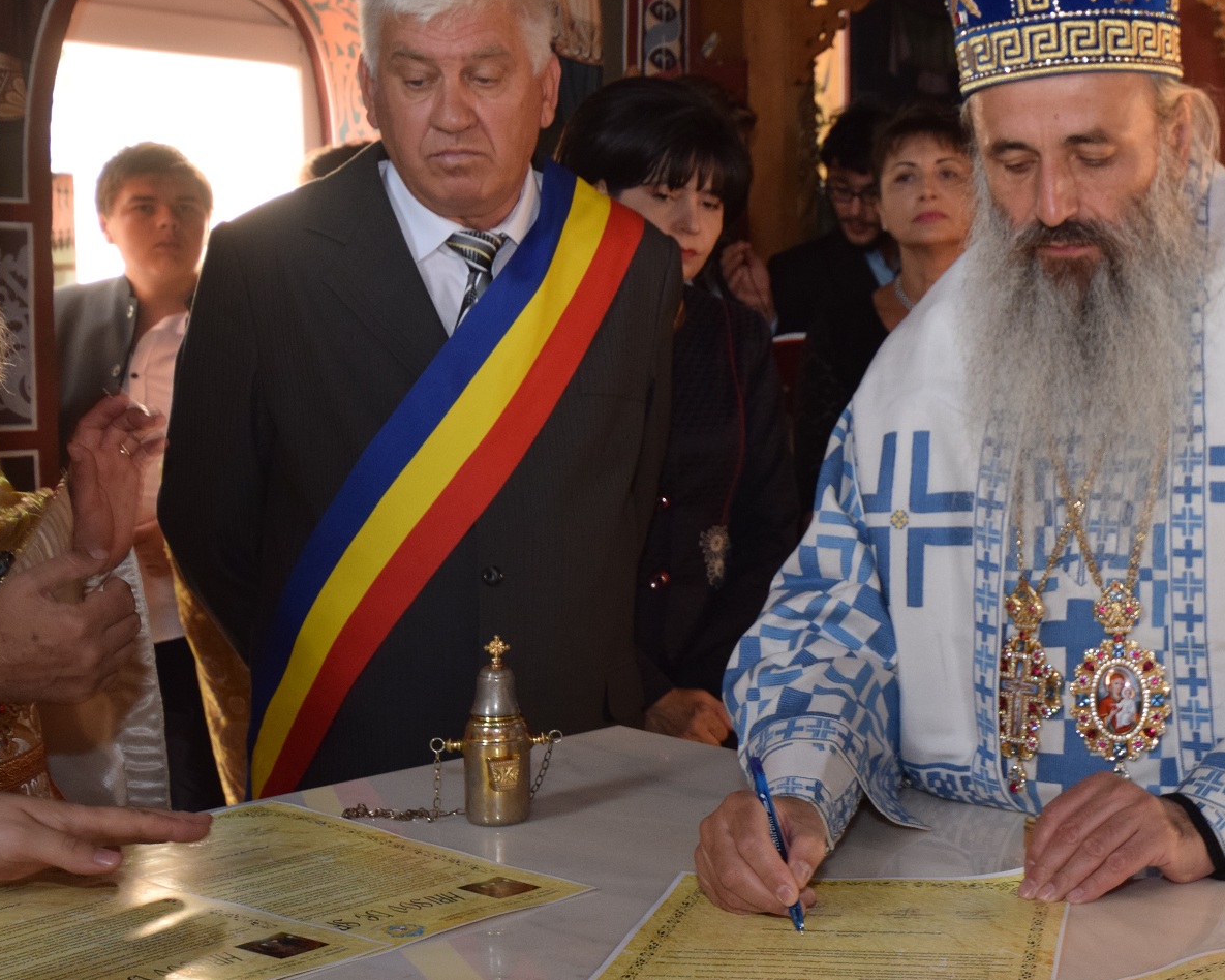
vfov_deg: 26.7
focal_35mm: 57
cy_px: 443
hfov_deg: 32.4
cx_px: 927
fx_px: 2067
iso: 640
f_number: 5.6
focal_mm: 24
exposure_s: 1/80
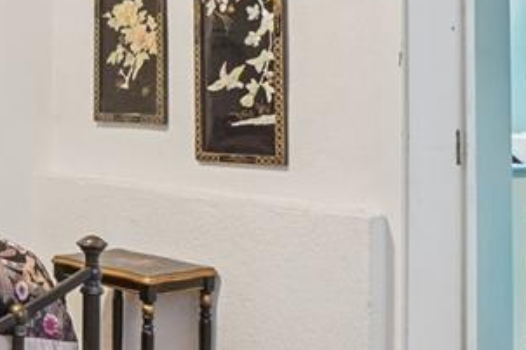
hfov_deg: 28.0
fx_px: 891
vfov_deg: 22.1
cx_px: -134
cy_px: 96
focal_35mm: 61
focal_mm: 12
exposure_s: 1/3.33
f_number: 8
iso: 400
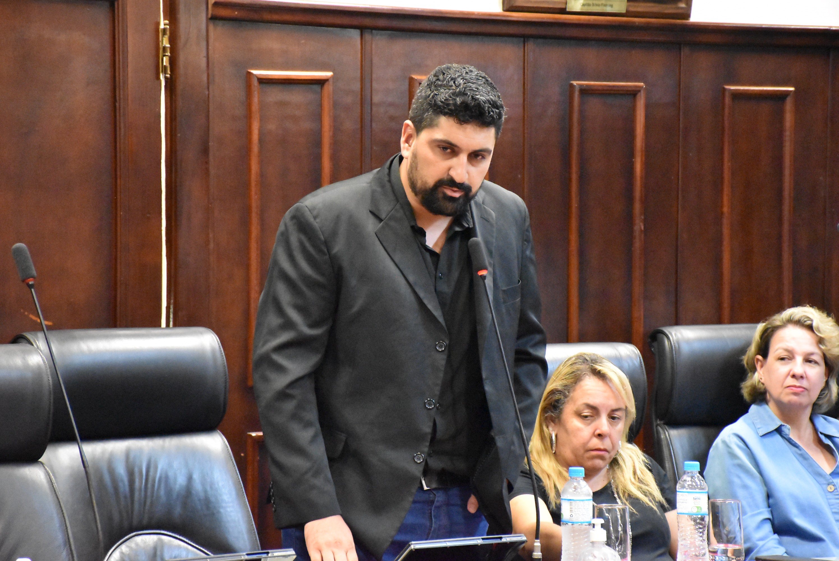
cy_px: 280
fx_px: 3498
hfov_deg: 13.7
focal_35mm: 150
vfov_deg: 9.2
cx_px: 420
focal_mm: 100
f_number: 5.6
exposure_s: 1/80
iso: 12800
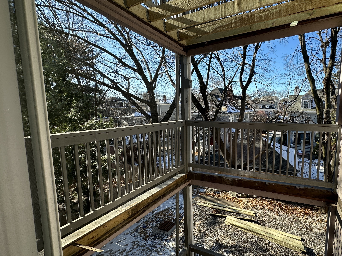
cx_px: 218
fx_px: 178
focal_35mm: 18
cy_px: 128
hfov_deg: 85.7
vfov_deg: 71.6
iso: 40
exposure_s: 1/432
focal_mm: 2.22
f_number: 2.2
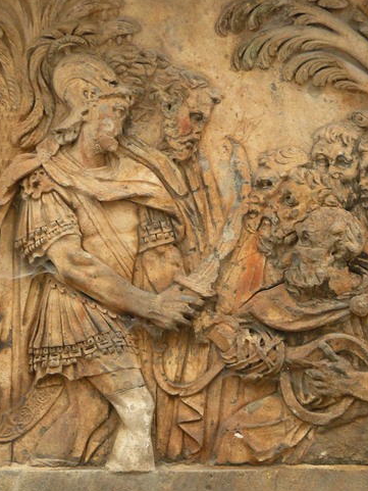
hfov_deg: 9.2
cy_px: 200
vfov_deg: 12.2
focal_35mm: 162
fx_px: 2295
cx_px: 207
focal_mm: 22
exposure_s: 1/25
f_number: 3.2
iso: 200
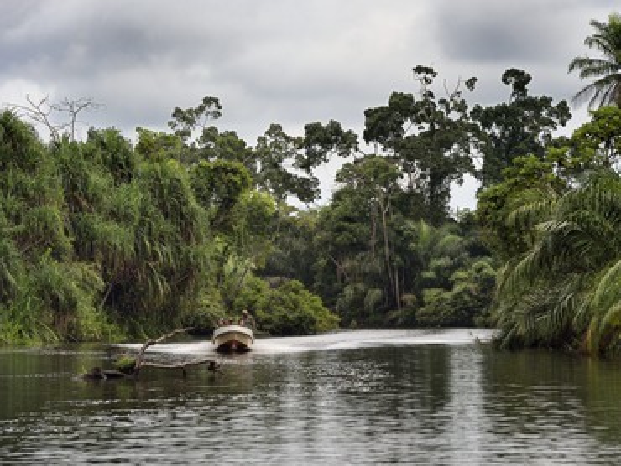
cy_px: 233
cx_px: 339
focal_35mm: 218
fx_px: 3913
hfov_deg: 9.1
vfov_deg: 6.8
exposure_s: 1/640
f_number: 9
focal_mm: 200
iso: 800
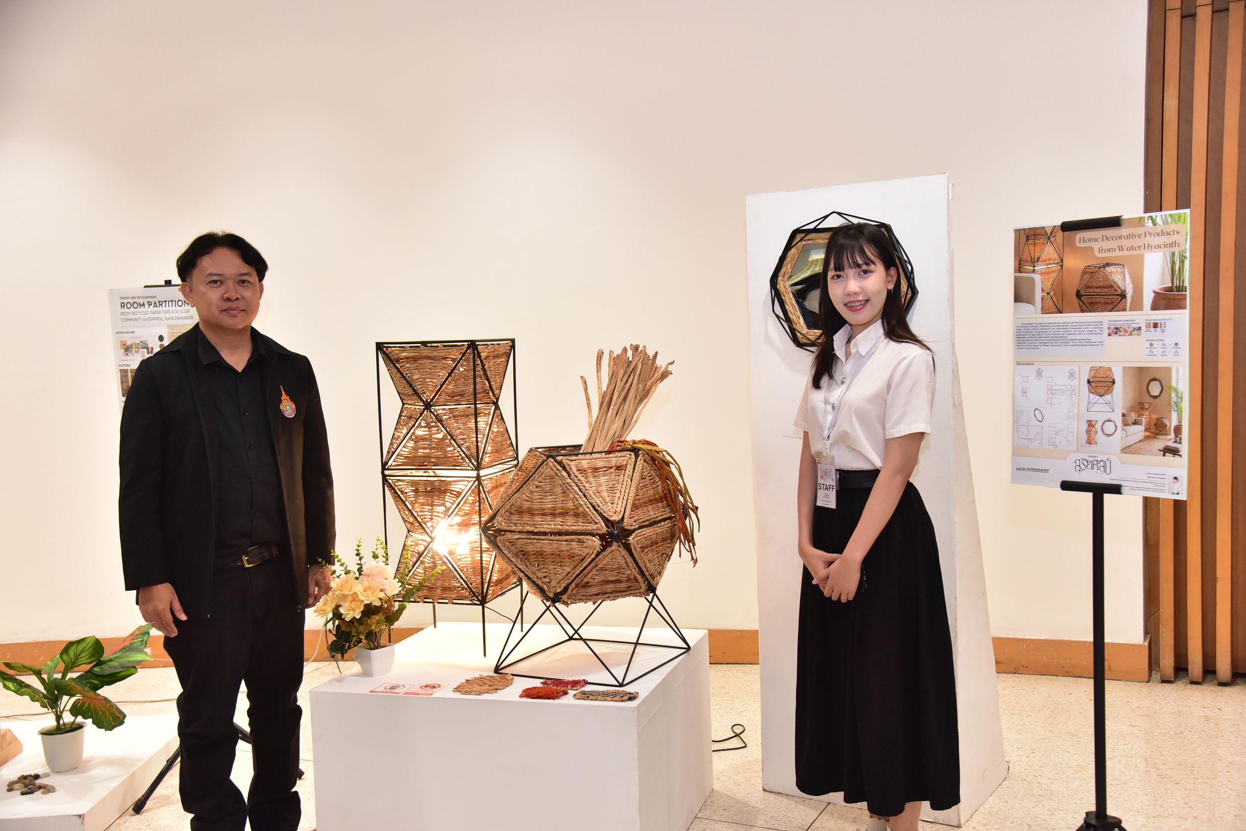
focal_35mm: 35
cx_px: 623
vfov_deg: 37.9
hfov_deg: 54.4
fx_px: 1212
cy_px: 416
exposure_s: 1/100
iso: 3200
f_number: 4.5
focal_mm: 35
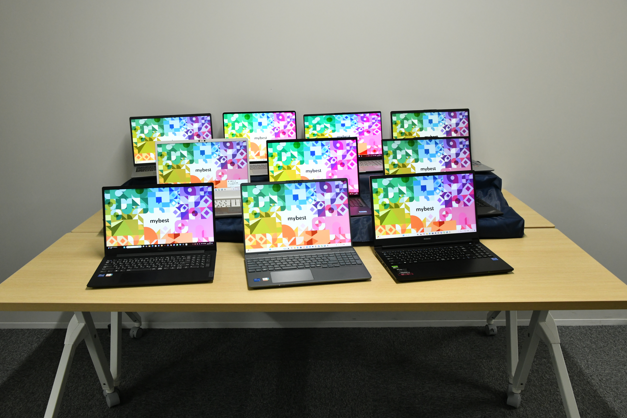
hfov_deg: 57.2
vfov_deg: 40.0
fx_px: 575
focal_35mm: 33
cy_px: 214
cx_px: 305
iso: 2500
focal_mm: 32
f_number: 13
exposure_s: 1/50
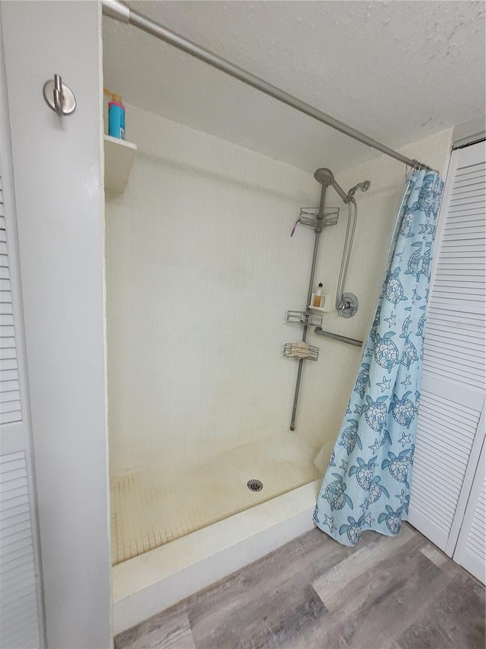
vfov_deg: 106.2
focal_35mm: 13
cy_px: 324
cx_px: 243
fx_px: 243
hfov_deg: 89.9
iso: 250
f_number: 2.2
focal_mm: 1.74
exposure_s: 1/60
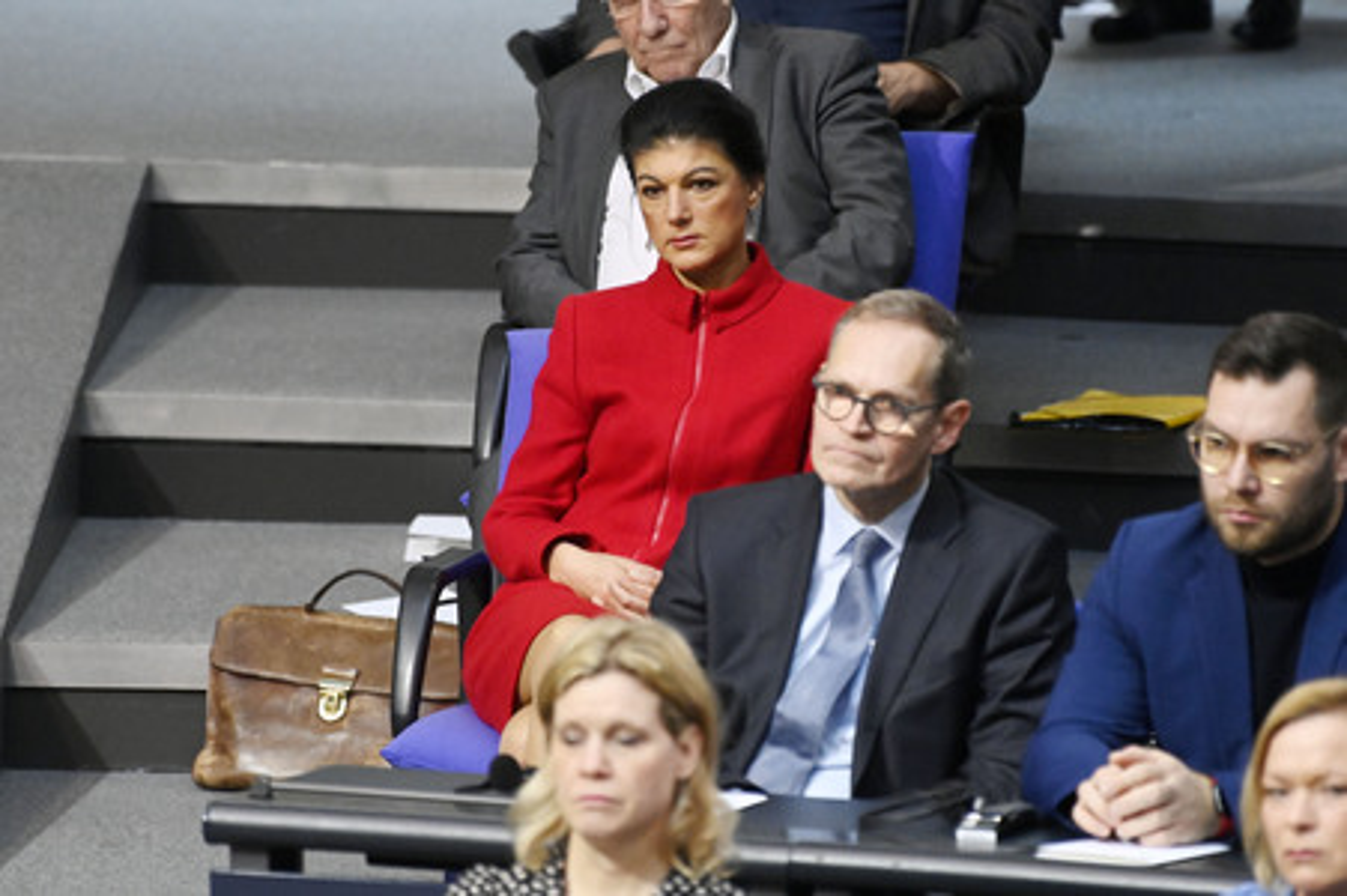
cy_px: 448
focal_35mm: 500
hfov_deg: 4.1
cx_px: 674
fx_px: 18694
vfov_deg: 2.7
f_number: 5.6
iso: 10000
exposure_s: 1/400
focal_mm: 500
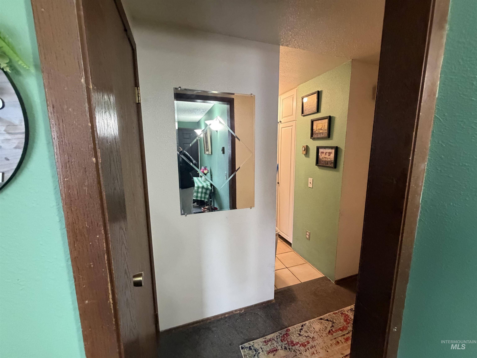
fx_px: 193
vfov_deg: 85.7
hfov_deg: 102.1
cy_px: 179
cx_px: 238
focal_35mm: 14
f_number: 2.2
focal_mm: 2.22
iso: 640
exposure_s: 1/60
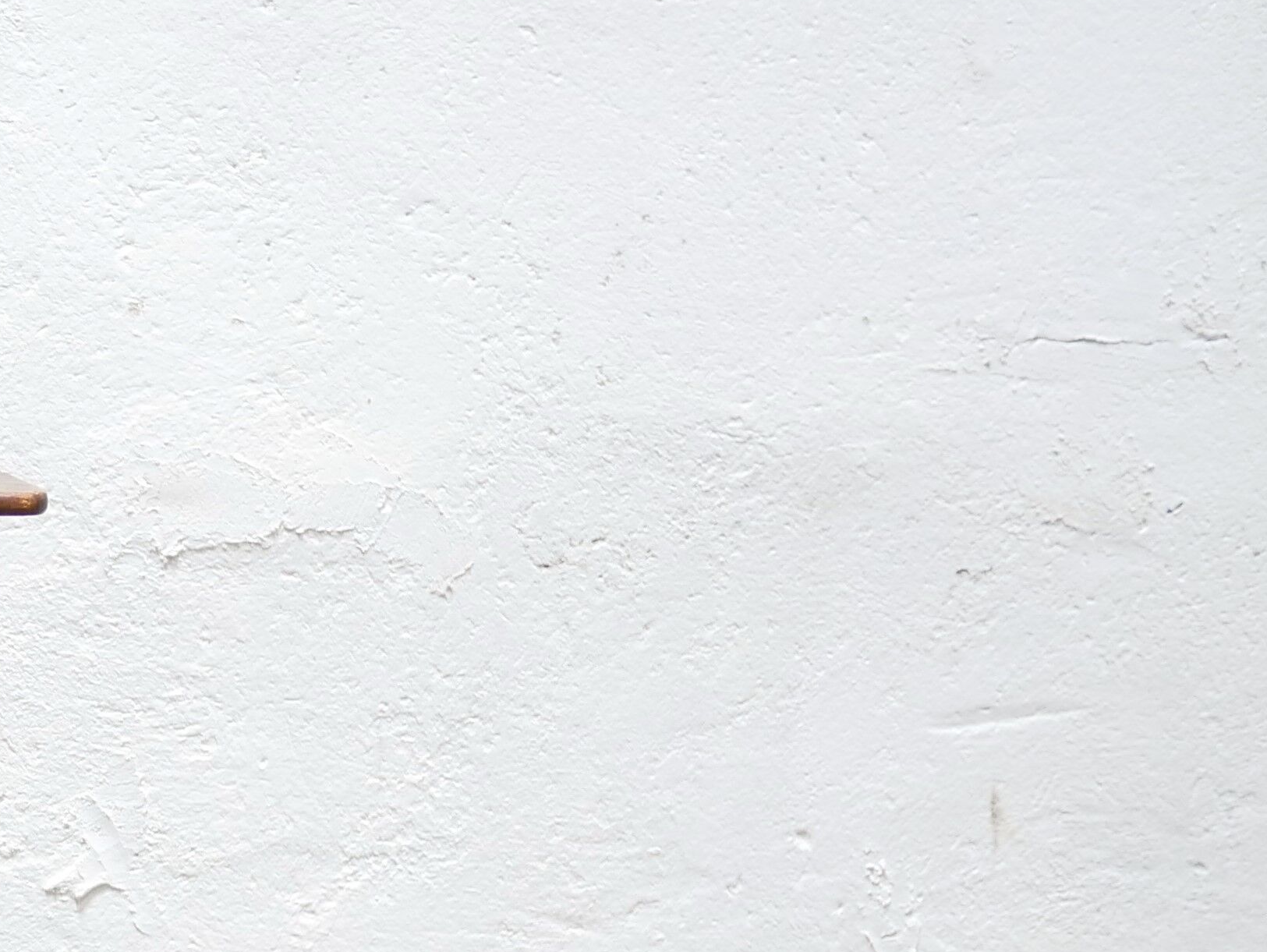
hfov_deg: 16.2
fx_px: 4139
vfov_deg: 13.0
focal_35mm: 113
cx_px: -492
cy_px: 909
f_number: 1.7
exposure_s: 1/60
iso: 640
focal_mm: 20
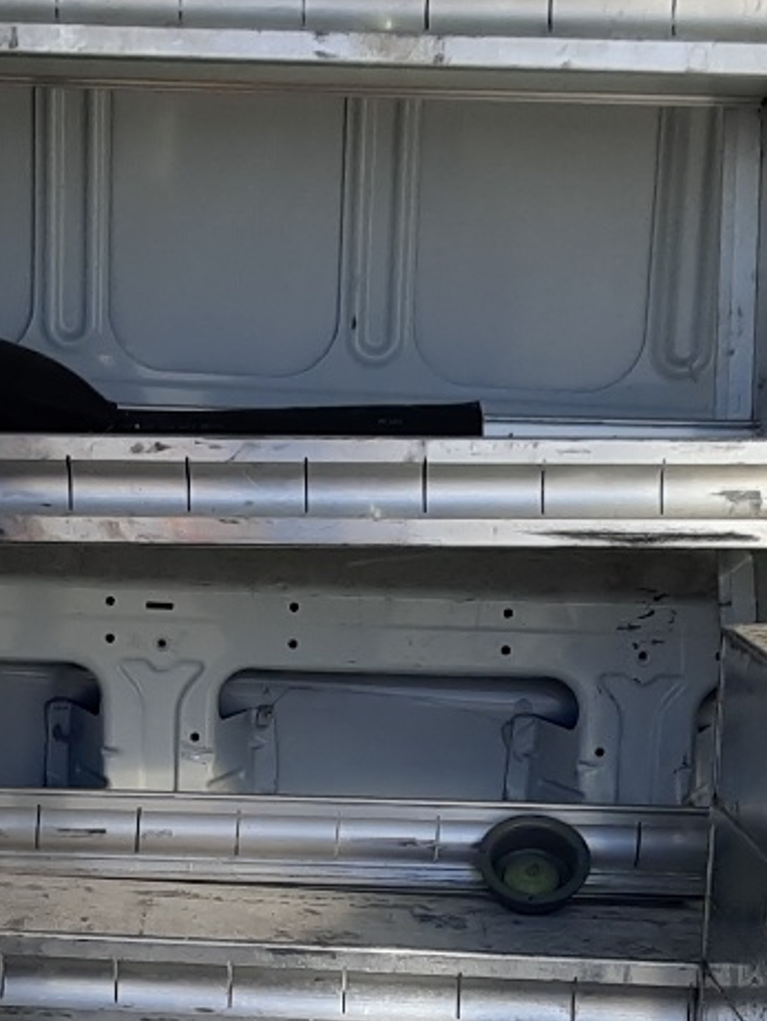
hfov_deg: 16.4
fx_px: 2656
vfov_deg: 21.4
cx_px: 263
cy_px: 840
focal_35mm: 90
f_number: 1.7
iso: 40
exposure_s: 1/2000
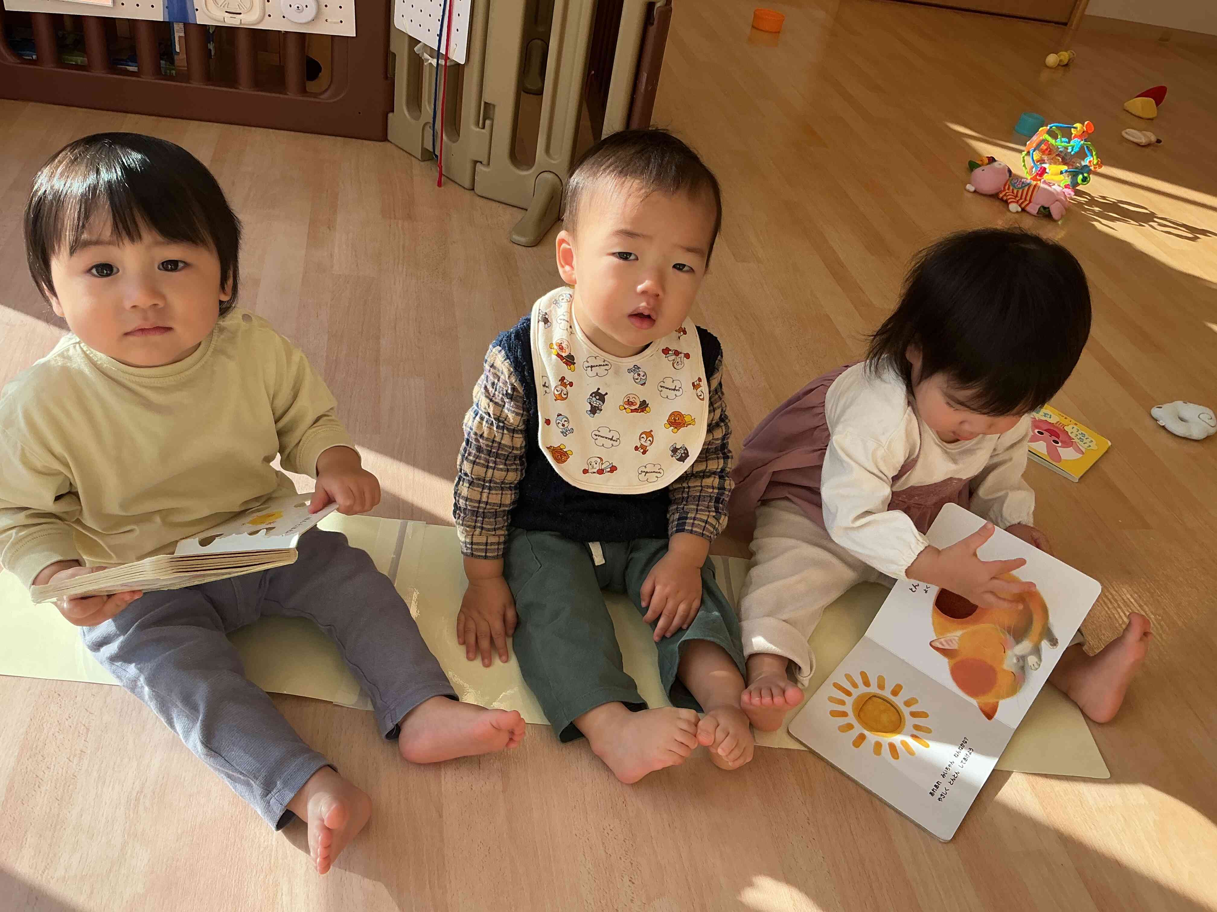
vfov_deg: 48.2
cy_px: 456
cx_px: 608
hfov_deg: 61.7
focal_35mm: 29
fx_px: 1020
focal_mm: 3
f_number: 1.8
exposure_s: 1/367
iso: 25
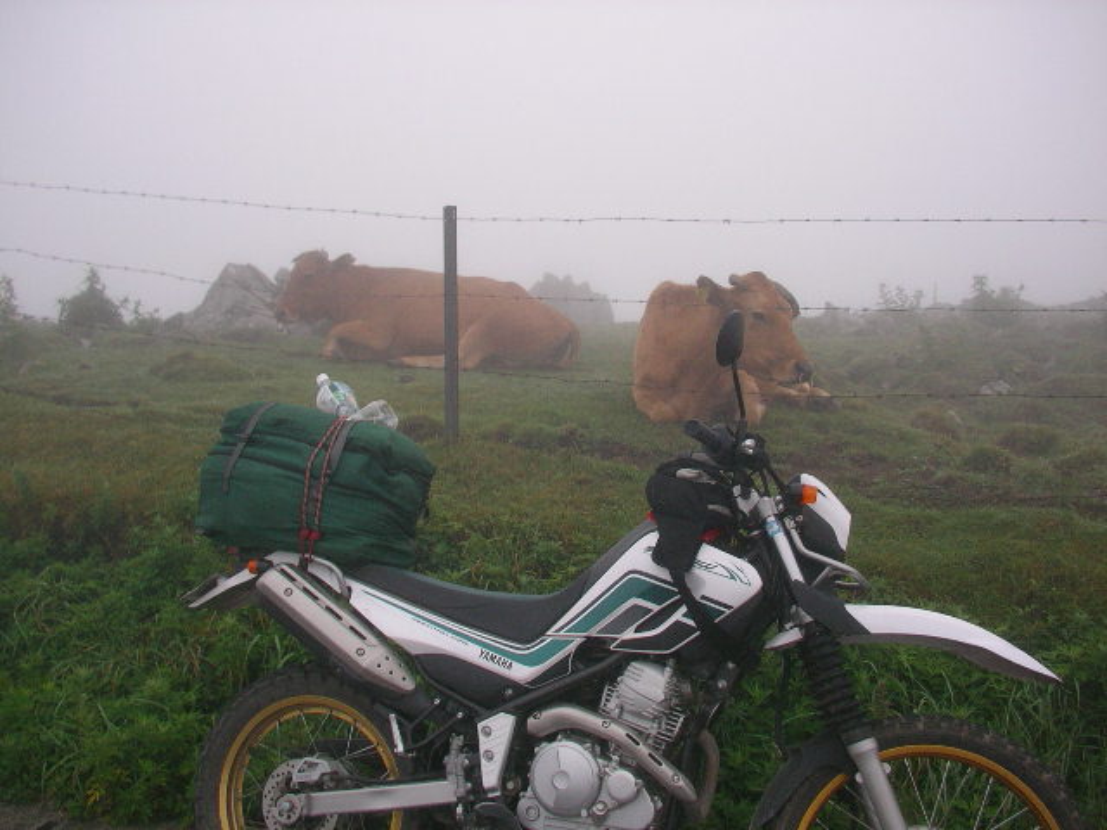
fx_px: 1183
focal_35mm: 37
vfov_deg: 38.7
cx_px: 554
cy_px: 415
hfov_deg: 50.1
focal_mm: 5.7
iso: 100
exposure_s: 1/40
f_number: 2.8
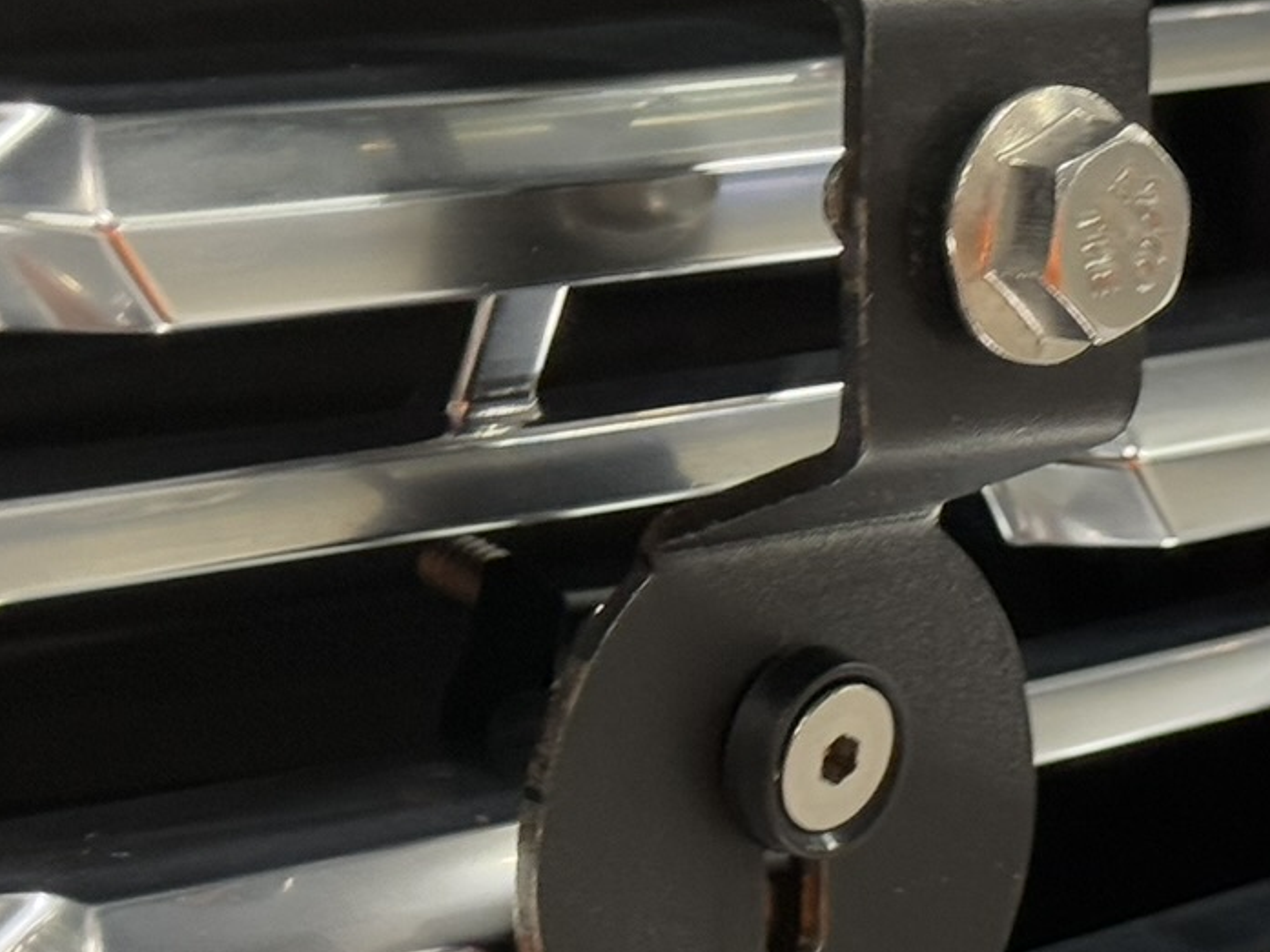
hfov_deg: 14.0
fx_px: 5174
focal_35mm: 141
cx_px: 751
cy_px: 353
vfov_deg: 10.5
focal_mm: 6.76
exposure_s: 1/40
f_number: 1.78
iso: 250
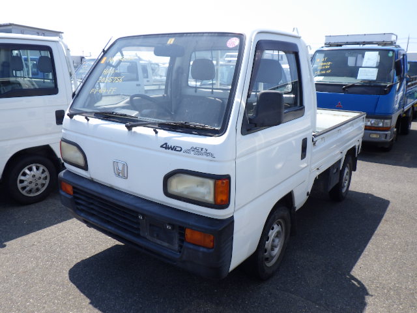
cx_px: 208
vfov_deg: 49.7
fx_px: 337
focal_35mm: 28
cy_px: 156
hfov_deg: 63.4
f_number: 4.2
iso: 125
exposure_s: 1/640
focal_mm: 5
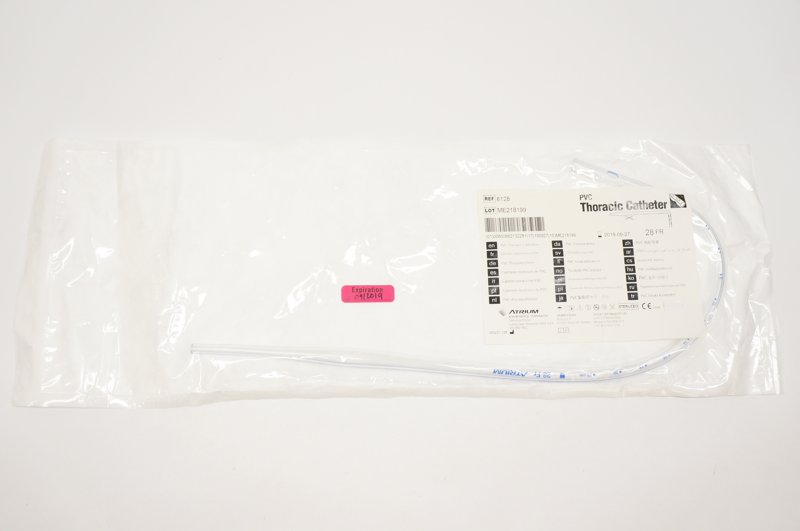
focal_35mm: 27
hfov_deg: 67.4
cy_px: 266
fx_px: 599
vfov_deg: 47.8
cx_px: 400
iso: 400
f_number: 5.6
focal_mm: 18
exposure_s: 1/80
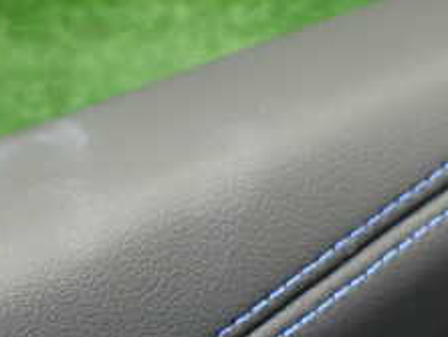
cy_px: 276
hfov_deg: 23.8
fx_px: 1049
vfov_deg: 18.1
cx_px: 101
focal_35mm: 81
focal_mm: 5.4
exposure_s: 1/125
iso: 640
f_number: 2.3
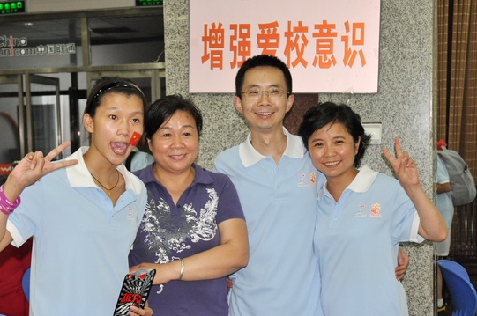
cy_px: 204
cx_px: 232
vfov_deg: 20.5
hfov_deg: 30.6
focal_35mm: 66
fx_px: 873
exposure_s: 1/60
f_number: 4
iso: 800
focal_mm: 34
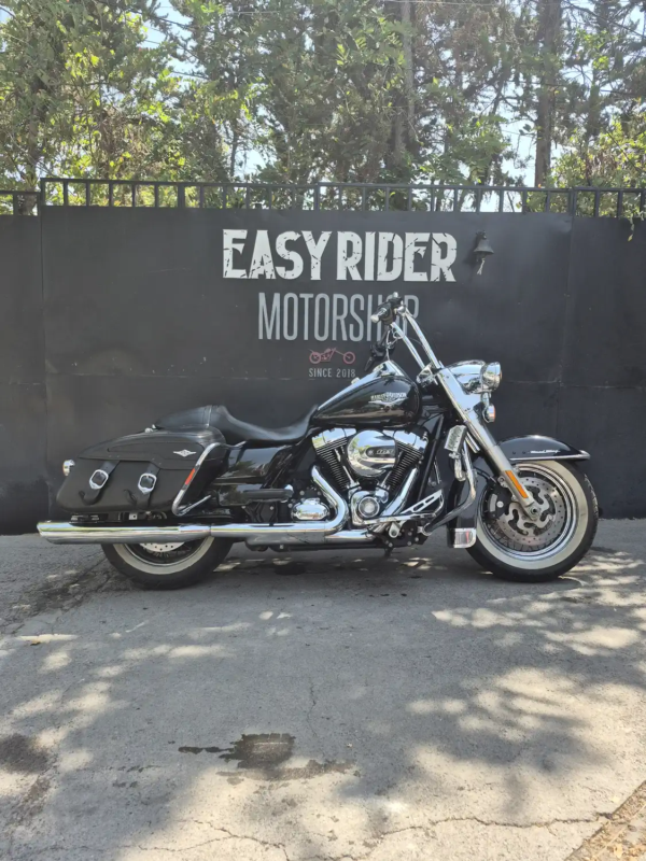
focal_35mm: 23
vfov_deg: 73.9
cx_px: 323
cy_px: 430
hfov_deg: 58.9
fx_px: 572
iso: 25
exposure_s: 1/460
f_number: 1.8
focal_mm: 5.4
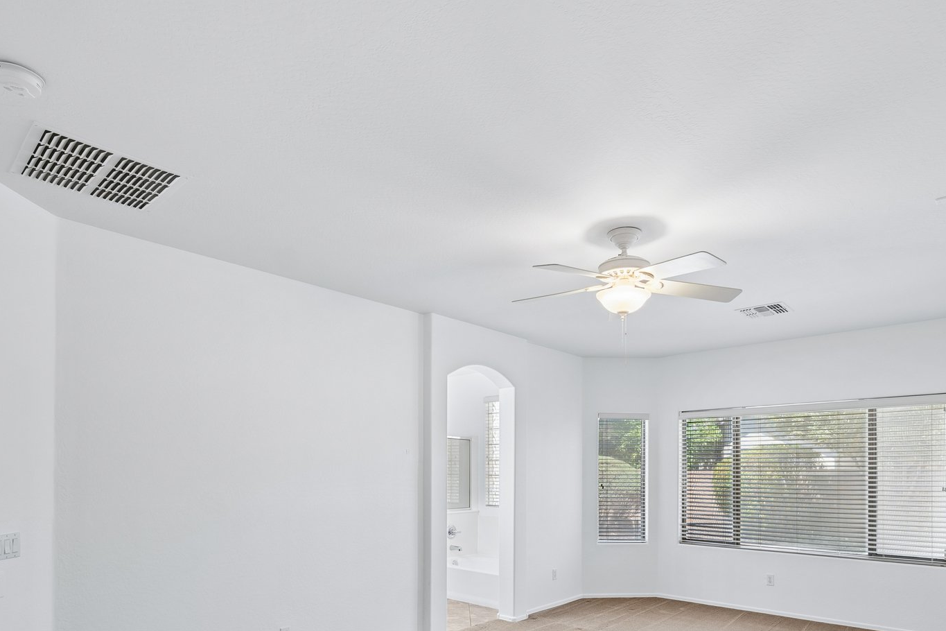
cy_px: 461
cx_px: 496
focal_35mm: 21
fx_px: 552
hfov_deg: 81.1
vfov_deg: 57.0
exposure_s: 1/10
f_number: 8
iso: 400
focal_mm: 14
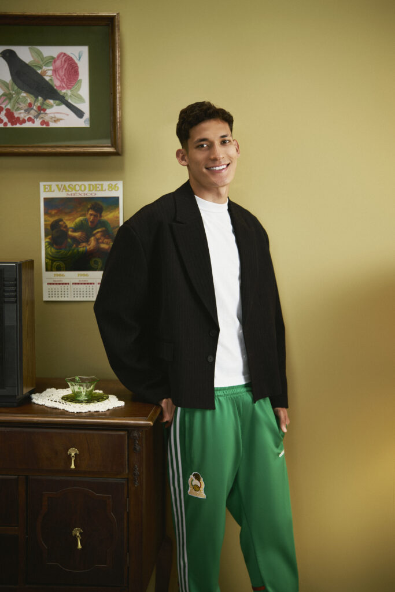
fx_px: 823
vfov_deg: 39.6
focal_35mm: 50
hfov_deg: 27.0
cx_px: 198
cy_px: 296
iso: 400
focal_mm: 50
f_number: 2.5
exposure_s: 1/200
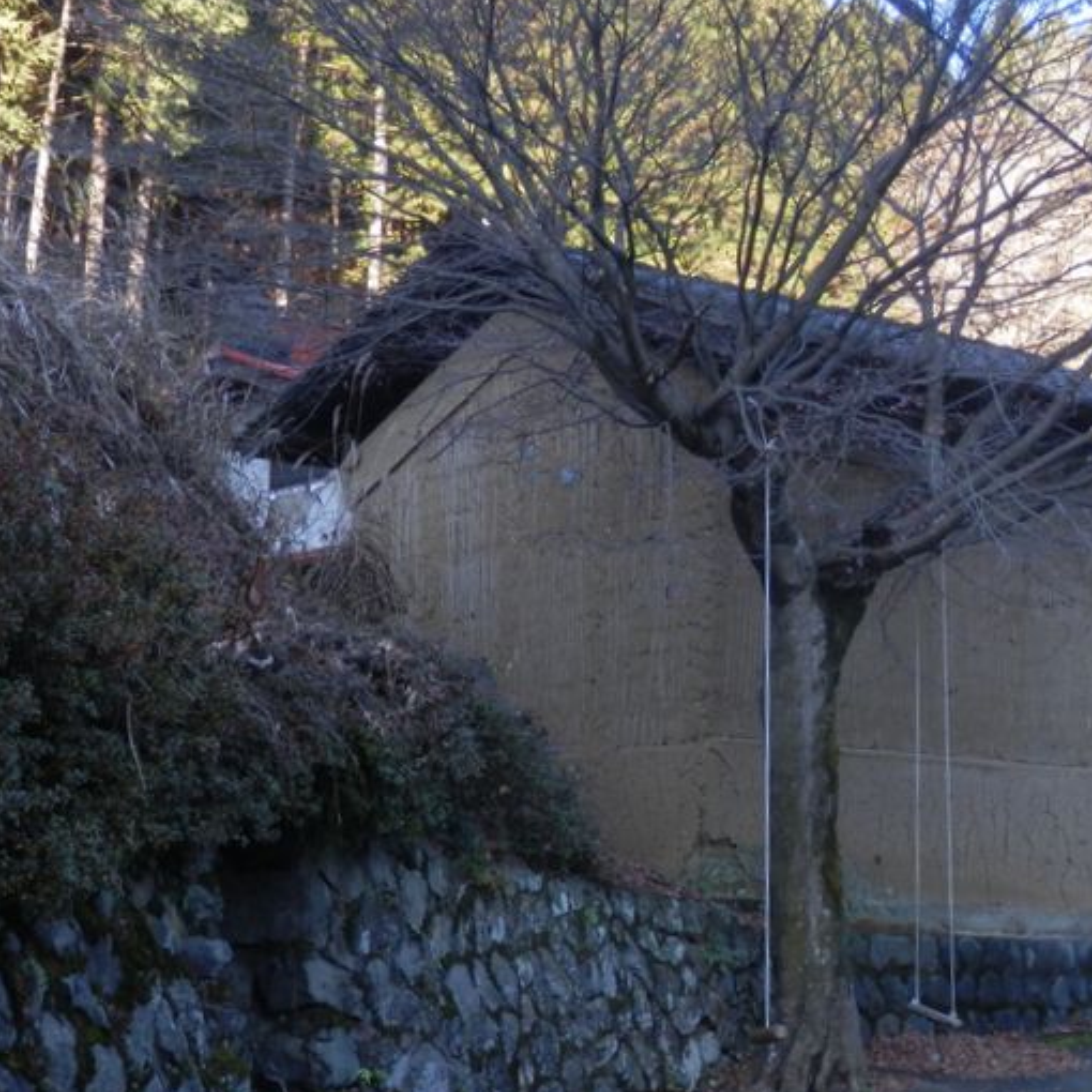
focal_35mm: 68
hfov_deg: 25.4
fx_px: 2427
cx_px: 531
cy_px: 565
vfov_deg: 25.4
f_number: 4
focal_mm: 8.9
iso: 125
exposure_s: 1/100
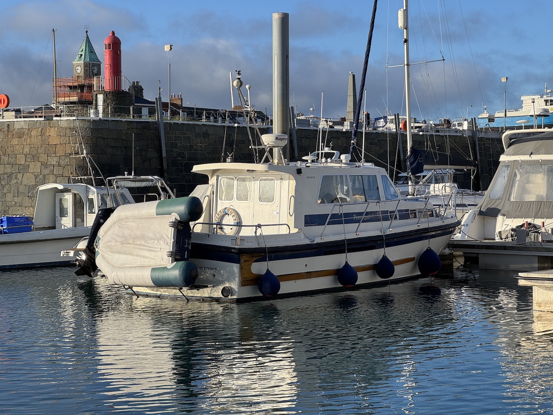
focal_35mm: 77
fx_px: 1230
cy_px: 208
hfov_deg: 25.3
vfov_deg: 19.1
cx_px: 276
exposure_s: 1/358
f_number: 2.8
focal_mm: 9
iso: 25
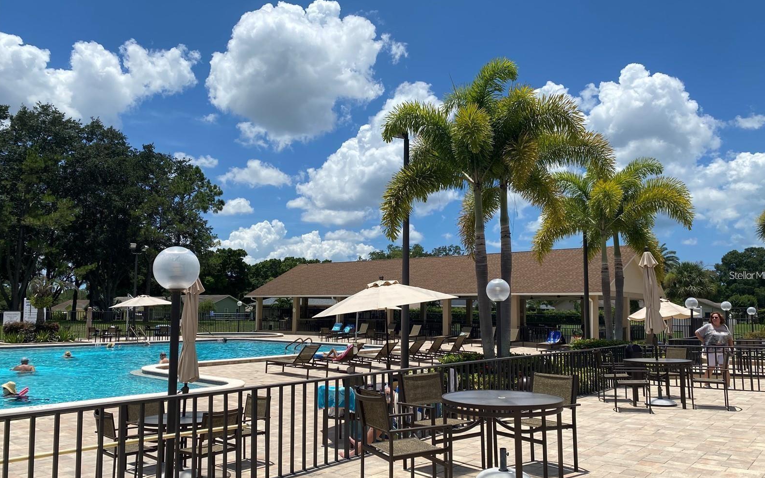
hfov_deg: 66.5
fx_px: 584
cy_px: 275
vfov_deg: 44.4
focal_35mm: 28
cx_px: 387
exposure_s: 1/5236
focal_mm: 4.25
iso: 32
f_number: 1.8
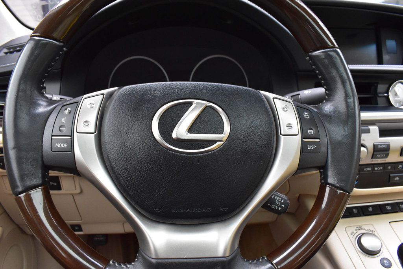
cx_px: 202
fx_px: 302
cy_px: 134
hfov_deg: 67.4
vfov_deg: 47.9
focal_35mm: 27
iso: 2500
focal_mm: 18
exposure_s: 1/100
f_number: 9
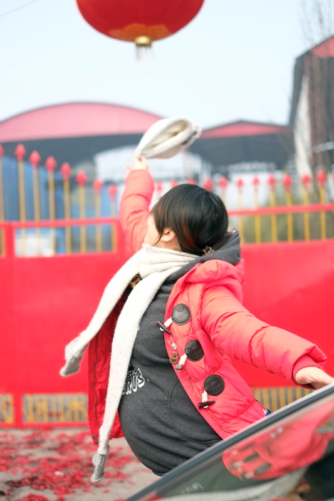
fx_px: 738
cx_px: 167
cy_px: 250
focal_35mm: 53
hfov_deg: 25.5
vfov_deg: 37.5
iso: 200
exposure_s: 1/4000
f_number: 1.4
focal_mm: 35
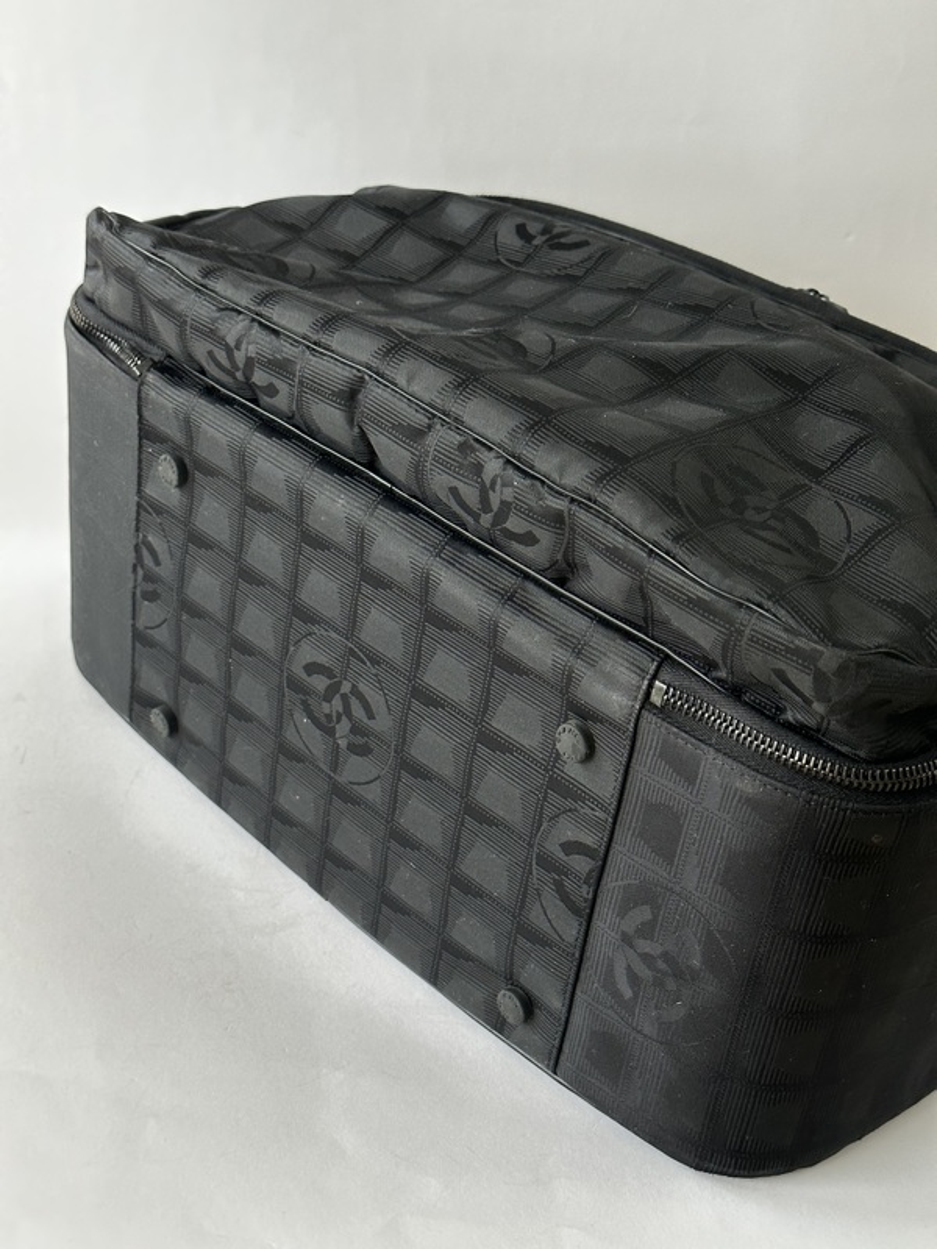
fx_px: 1732
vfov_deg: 39.7
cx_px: 468
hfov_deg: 30.3
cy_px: 624
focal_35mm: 48
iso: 250
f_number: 1.78
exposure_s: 1/45
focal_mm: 6.86
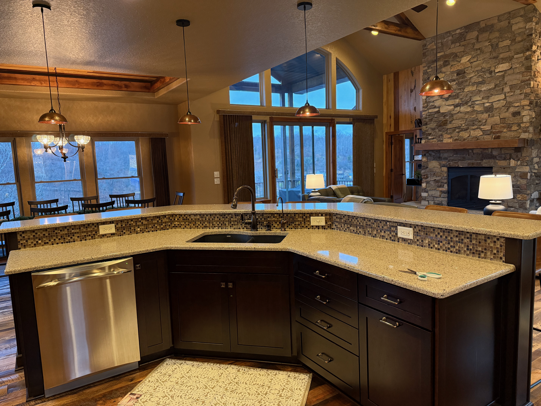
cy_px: 203
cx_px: 270
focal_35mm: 24
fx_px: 375
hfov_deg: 71.6
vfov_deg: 56.8
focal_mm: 6.76
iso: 500
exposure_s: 1/60
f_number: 1.78
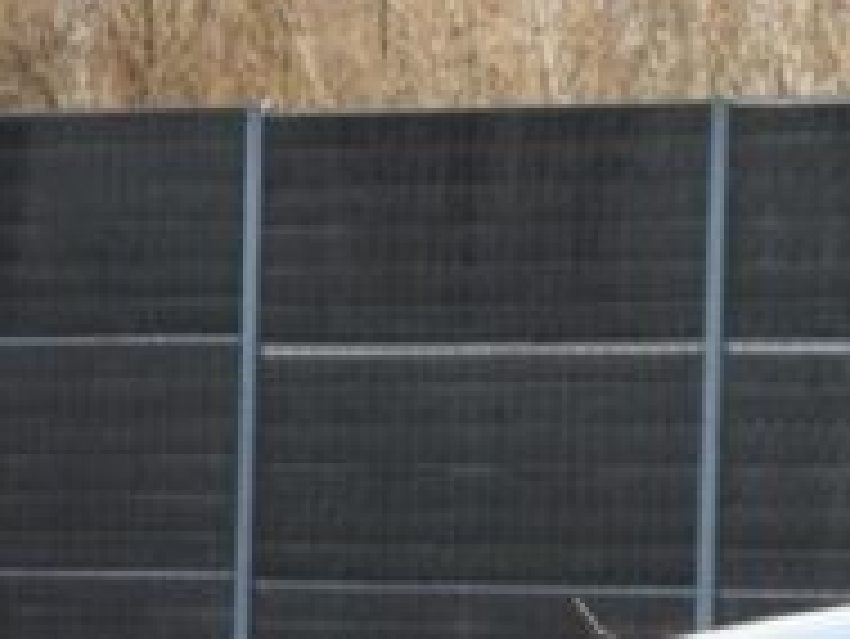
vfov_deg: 2.9
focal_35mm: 505
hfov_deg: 3.9
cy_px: 1354
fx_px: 12408
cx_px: 1570
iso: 100
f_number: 4
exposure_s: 1/200
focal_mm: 20.7
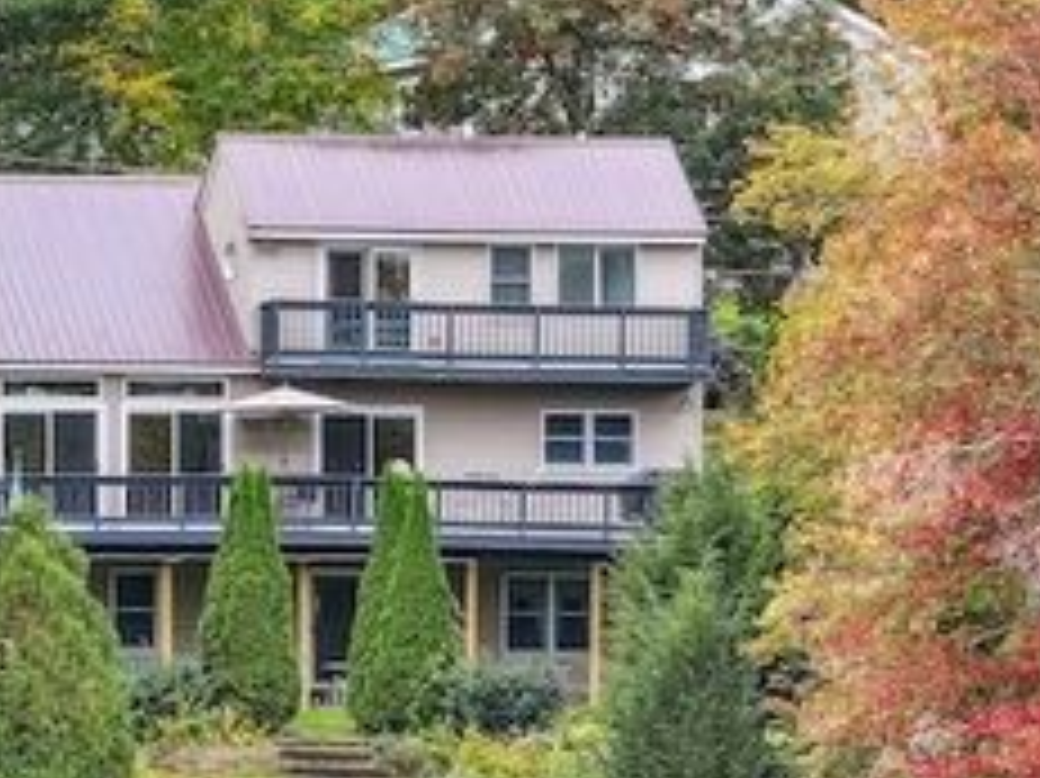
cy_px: 690
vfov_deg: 4.1
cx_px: 149
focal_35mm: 359
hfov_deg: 5.5
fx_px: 10780
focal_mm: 30.7
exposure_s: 1/60
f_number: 3.4
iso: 100
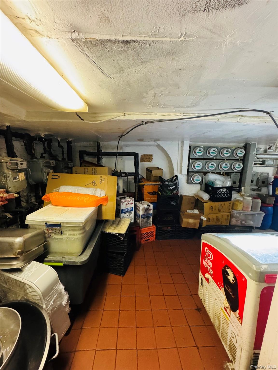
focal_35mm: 14
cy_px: 185
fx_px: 150
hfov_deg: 85.7
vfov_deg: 102.1
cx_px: 139
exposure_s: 1/60
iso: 1000
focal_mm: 2.22
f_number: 2.2
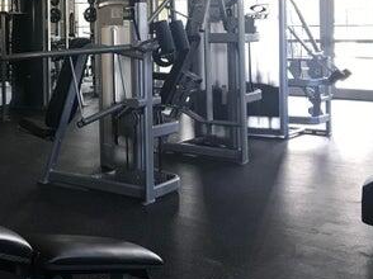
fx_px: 657
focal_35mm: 61
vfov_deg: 23.3
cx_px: 20
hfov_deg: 30.0
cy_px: 22
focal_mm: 3.99
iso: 40
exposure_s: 1/20
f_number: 1.8
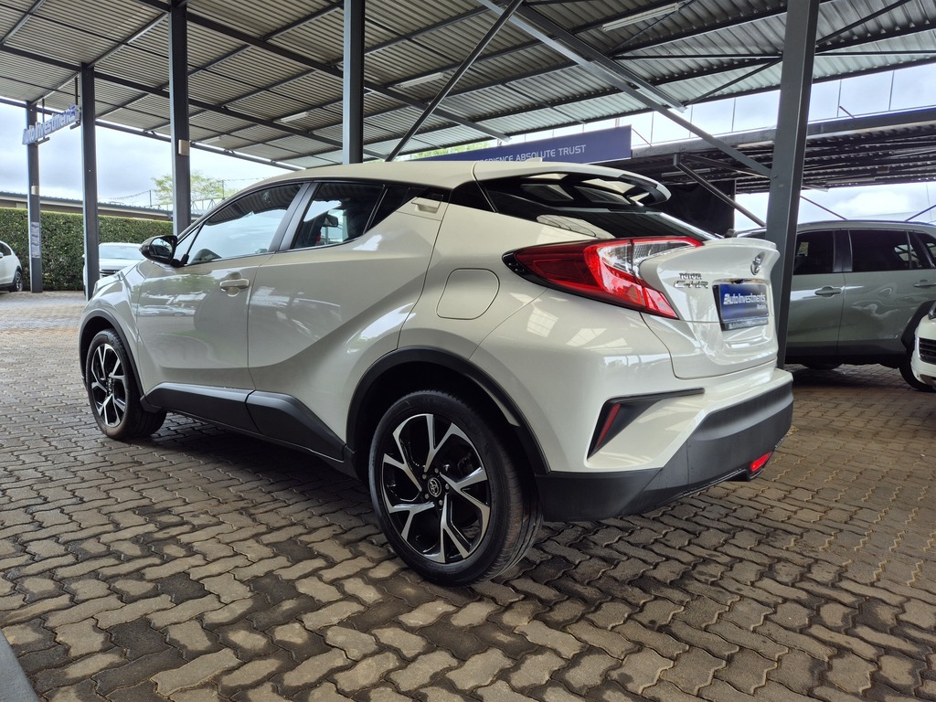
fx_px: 622
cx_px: 468
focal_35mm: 23
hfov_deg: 73.9
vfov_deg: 58.9
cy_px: 351
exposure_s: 1/220
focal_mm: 5.4
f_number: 1.8
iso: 25
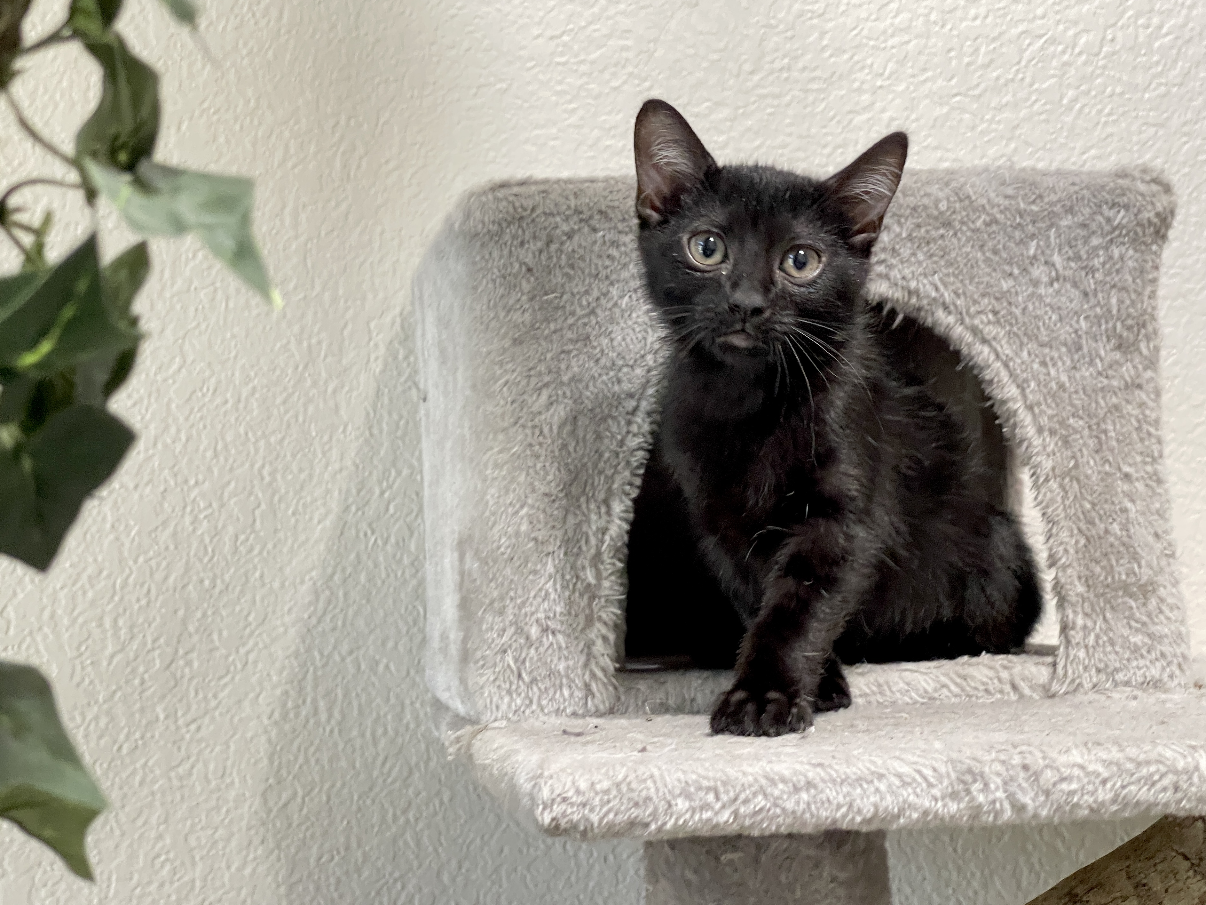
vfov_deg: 22.6
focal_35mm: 65
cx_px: 609
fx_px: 2264
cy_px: 447
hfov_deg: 29.8
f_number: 2.2
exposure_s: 1/24
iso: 400
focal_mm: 7.5
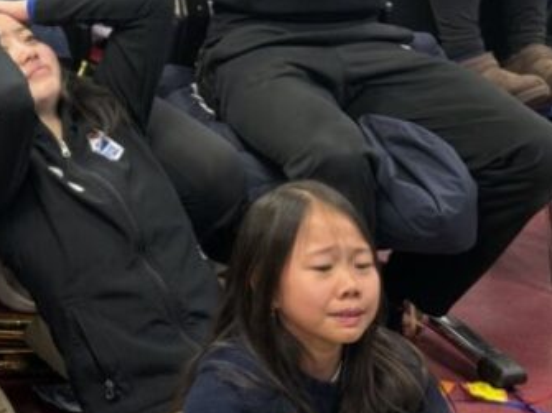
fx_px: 1753
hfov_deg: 17.2
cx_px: -73
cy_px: -35
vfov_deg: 13.2
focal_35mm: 110
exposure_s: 1/60
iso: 125
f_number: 1.78
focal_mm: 6.76
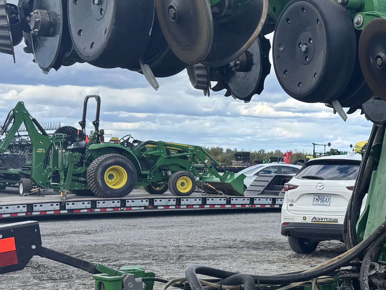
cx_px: 493
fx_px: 836
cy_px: 177
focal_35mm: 75
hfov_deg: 23.2
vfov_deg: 19.6
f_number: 1.78
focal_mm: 6.76
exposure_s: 1/1923
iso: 80
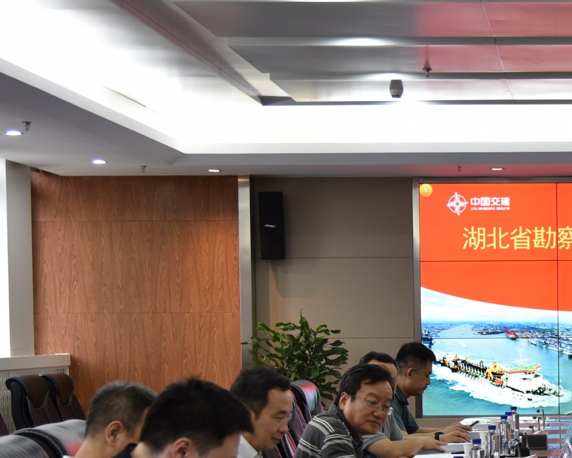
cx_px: 643
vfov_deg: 15.7
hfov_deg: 18.9
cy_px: 405
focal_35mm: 97
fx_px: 1643
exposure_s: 1/40
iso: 400
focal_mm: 40
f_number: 4
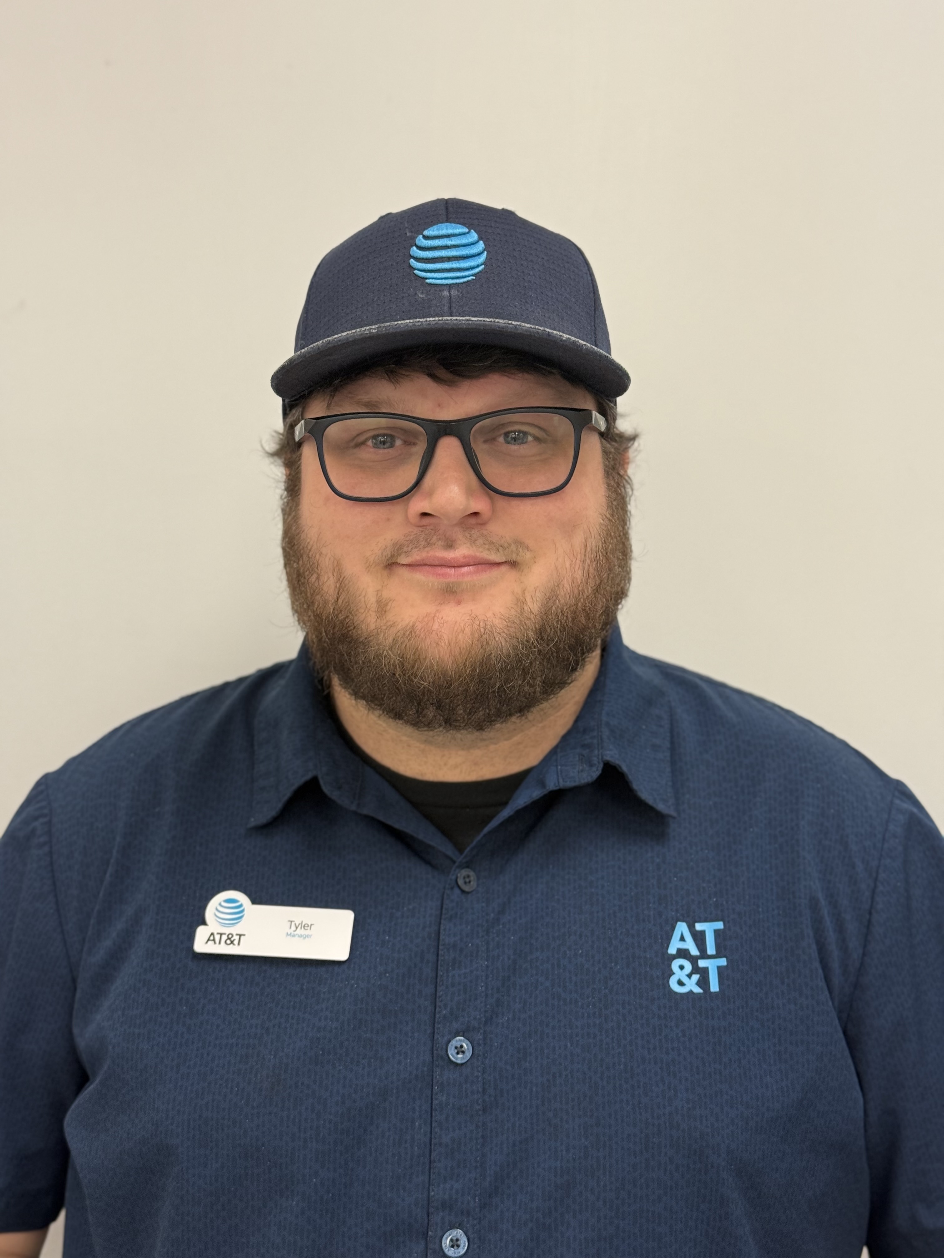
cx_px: 472
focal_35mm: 48
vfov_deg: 39.7
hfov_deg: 30.3
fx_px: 1745
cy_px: 629
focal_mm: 6.76
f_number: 1.78
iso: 160
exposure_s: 1/60
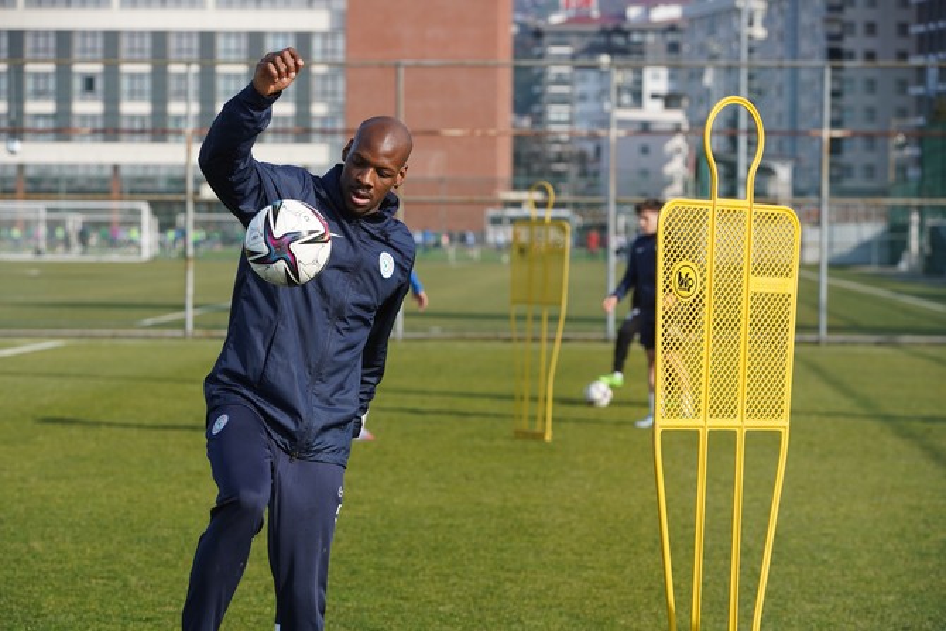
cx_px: 473
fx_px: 3285
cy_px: 316
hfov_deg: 16.4
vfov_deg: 11.0
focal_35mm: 125
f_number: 5.6
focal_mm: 125
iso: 500
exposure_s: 1/1250
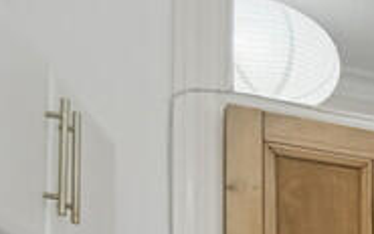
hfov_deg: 14.7
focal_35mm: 79
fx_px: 806
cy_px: 429
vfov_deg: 14.5
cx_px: 916
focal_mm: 14
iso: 800
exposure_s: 1/100
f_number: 5.6
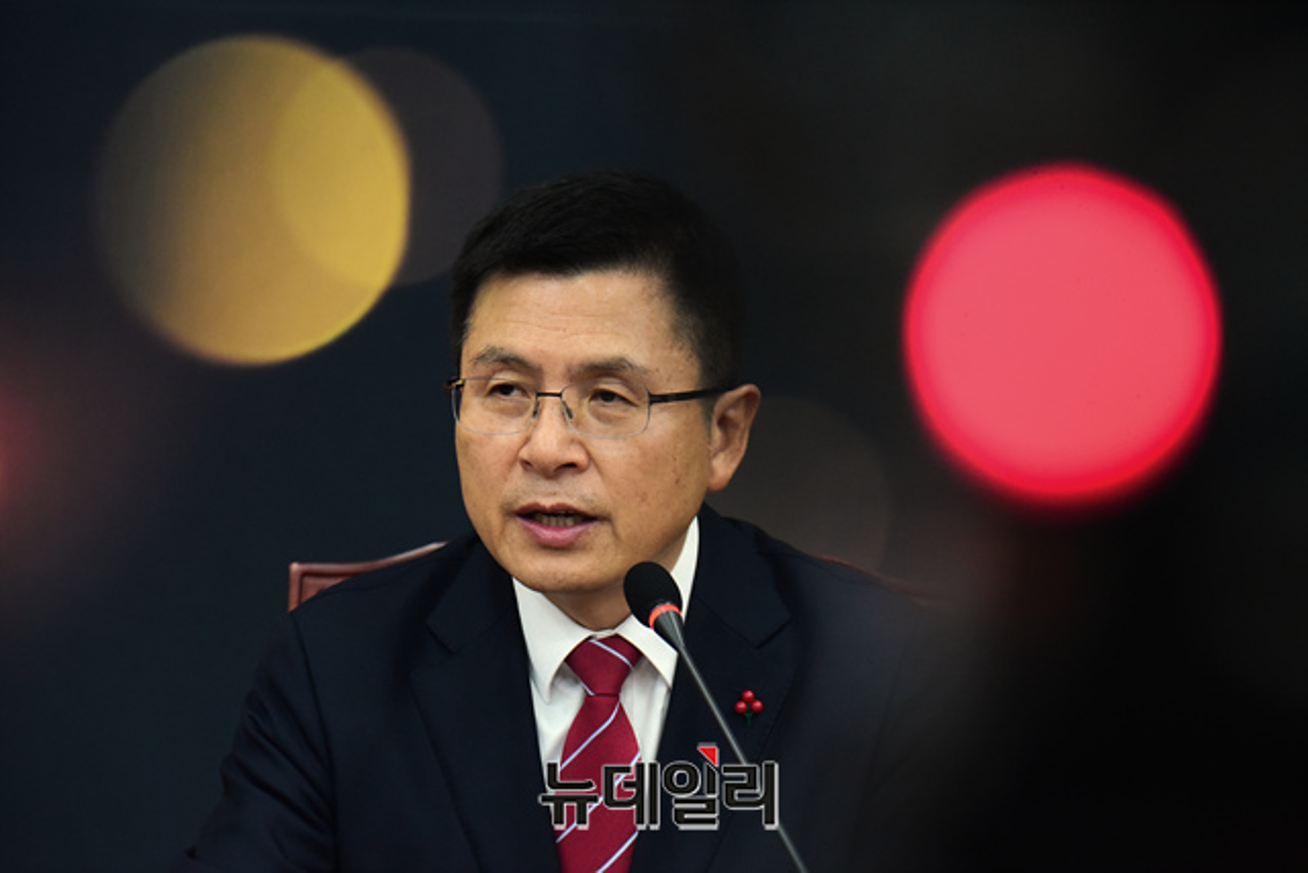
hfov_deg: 8.6
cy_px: 436
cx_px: 654
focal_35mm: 240
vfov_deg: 5.7
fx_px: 8721
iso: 3200
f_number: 7.1
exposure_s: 1/250
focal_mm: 240
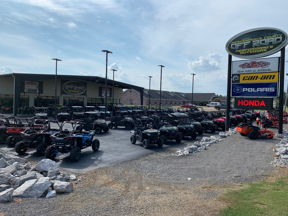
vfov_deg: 53.1
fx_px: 216
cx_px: 144
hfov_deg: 67.3
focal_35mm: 26
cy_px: 108
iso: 25
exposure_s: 1/4902
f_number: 1.8
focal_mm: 4.25
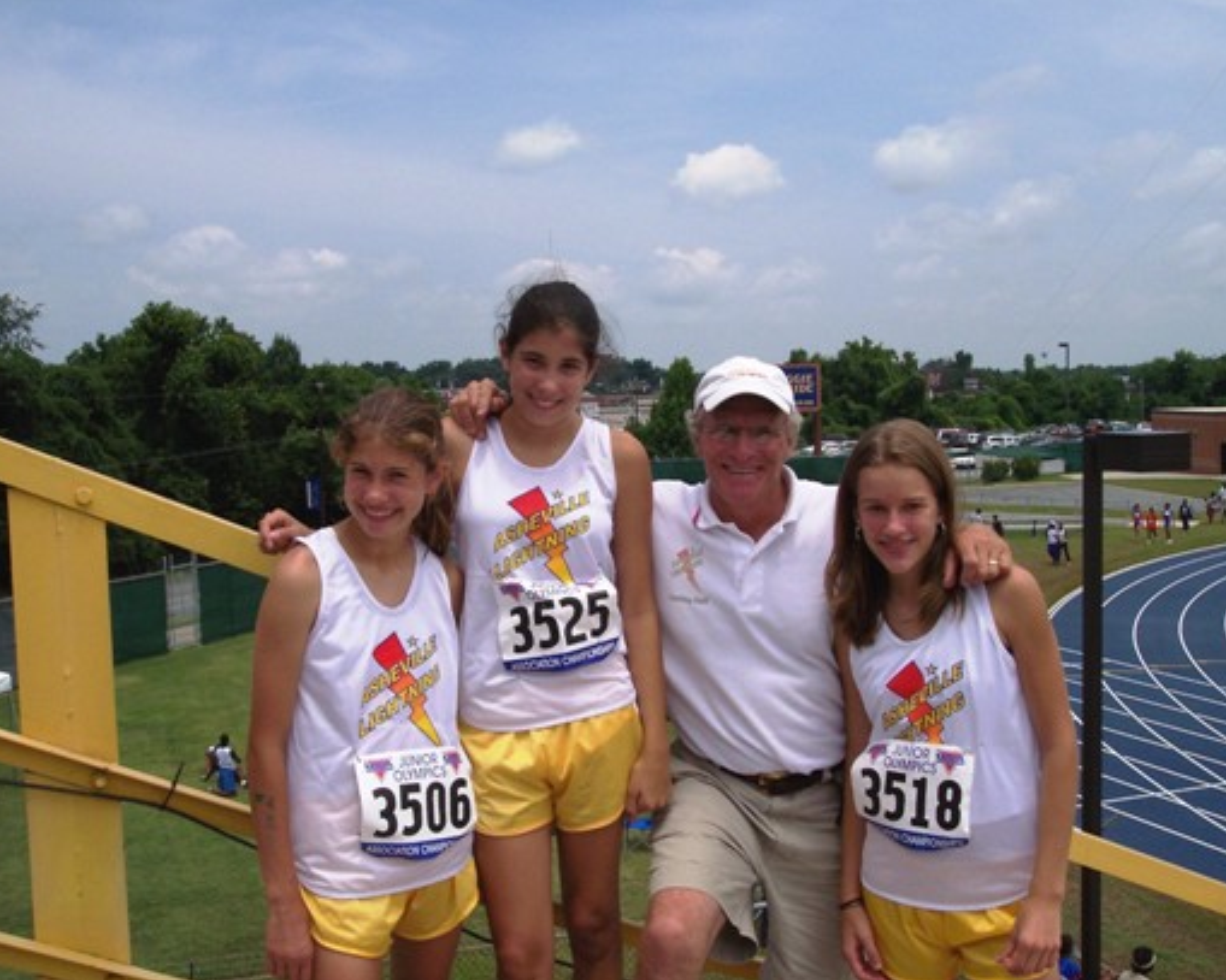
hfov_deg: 45.8
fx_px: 1451
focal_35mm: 40
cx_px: 596
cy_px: 490
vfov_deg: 37.3
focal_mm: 8
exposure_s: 1/1000
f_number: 4.8
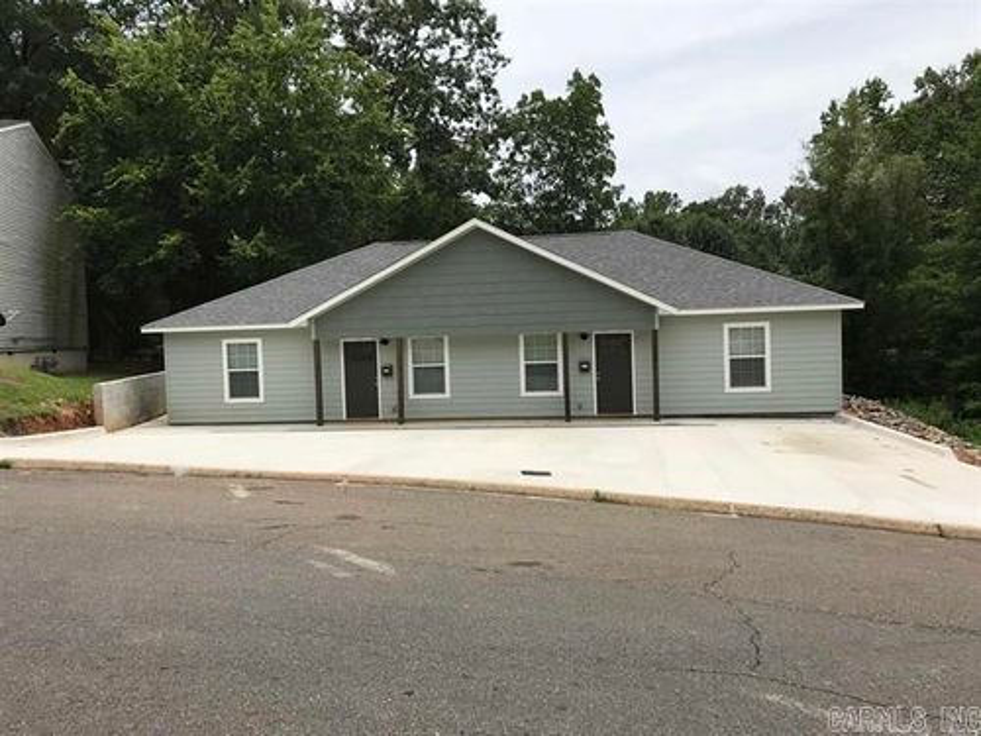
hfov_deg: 63.4
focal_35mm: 28
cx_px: 490
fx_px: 794
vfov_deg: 49.7
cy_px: 368
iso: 20
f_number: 1.8
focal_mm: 3.99
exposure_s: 1/2817
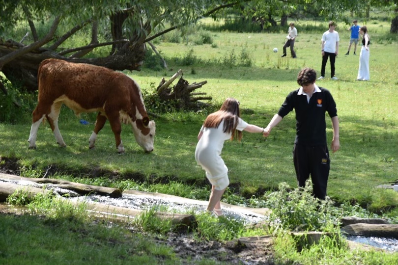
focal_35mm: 120
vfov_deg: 11.4
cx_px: 199
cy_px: 132
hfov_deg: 17.1
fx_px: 1327
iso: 400
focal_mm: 120
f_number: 5.6
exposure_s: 1/125
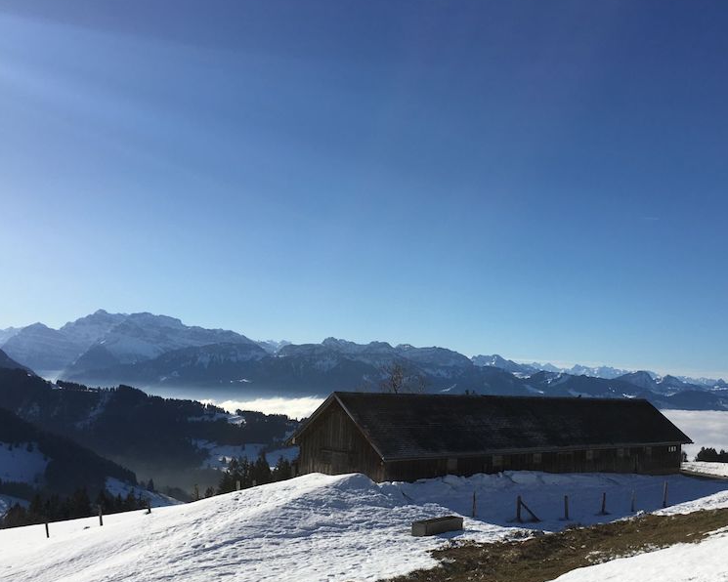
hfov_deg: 47.8
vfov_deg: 39.0
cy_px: 352
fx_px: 819
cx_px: 422
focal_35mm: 38
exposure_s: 1/3846
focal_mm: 4.15
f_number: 2.2
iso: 25
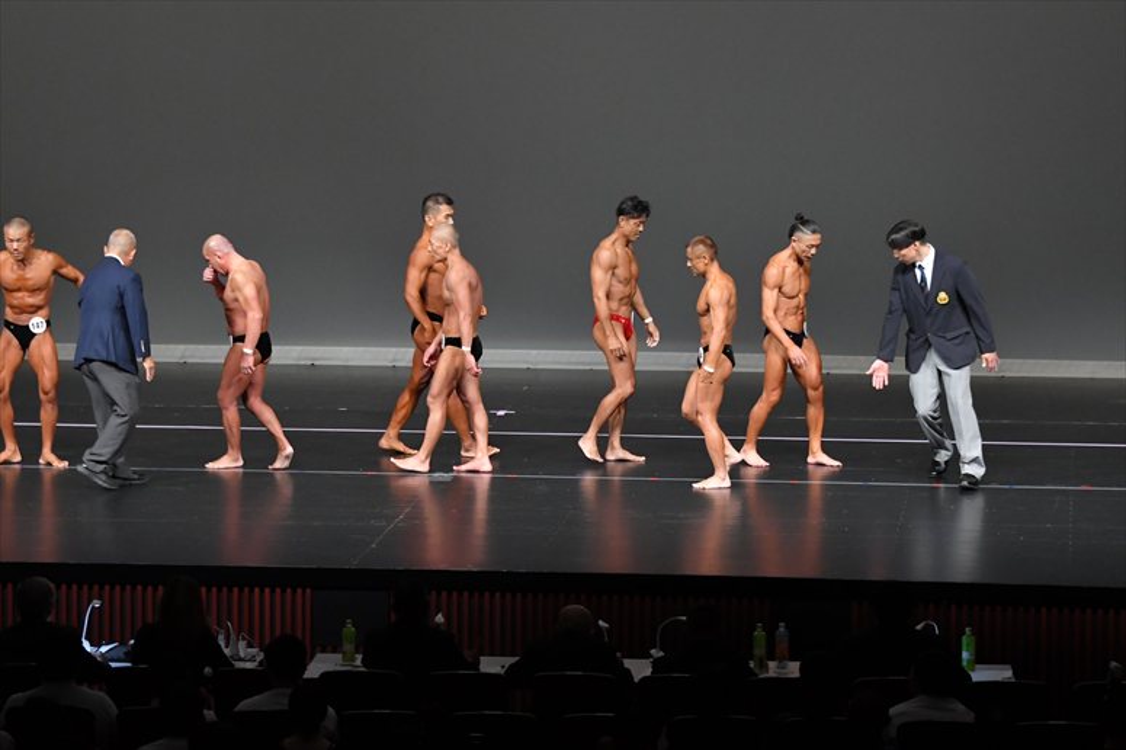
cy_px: 375
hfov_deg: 14.0
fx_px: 4596
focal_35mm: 147
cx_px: 563
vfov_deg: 9.3
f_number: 5.6
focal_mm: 98
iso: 4000
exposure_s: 1/400
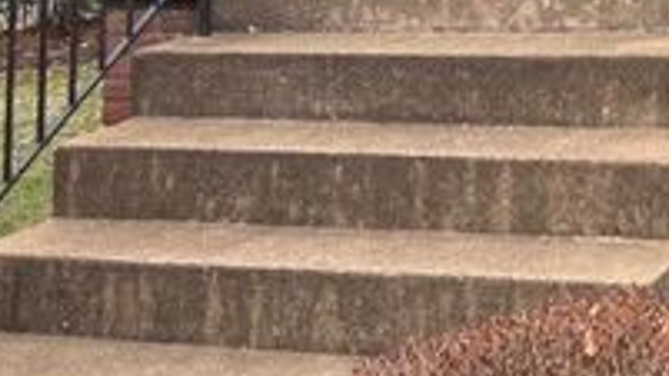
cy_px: -424
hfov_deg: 21.1
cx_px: 812
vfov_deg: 11.4
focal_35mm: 94
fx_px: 1667
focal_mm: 5.96
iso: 64
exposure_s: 1/121
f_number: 1.6
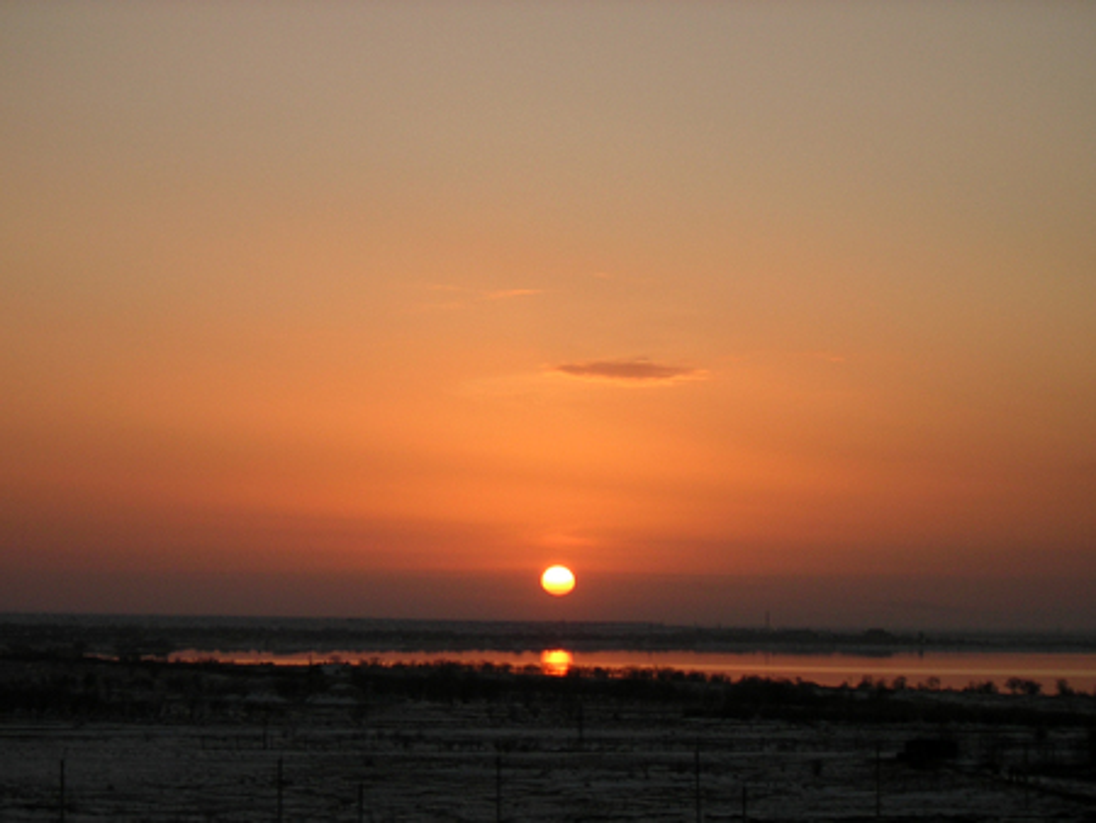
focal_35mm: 108
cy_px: 412
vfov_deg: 13.7
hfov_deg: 18.2
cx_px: 548
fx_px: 3421
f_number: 4.7
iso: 100
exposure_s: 1/218
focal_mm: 14.1
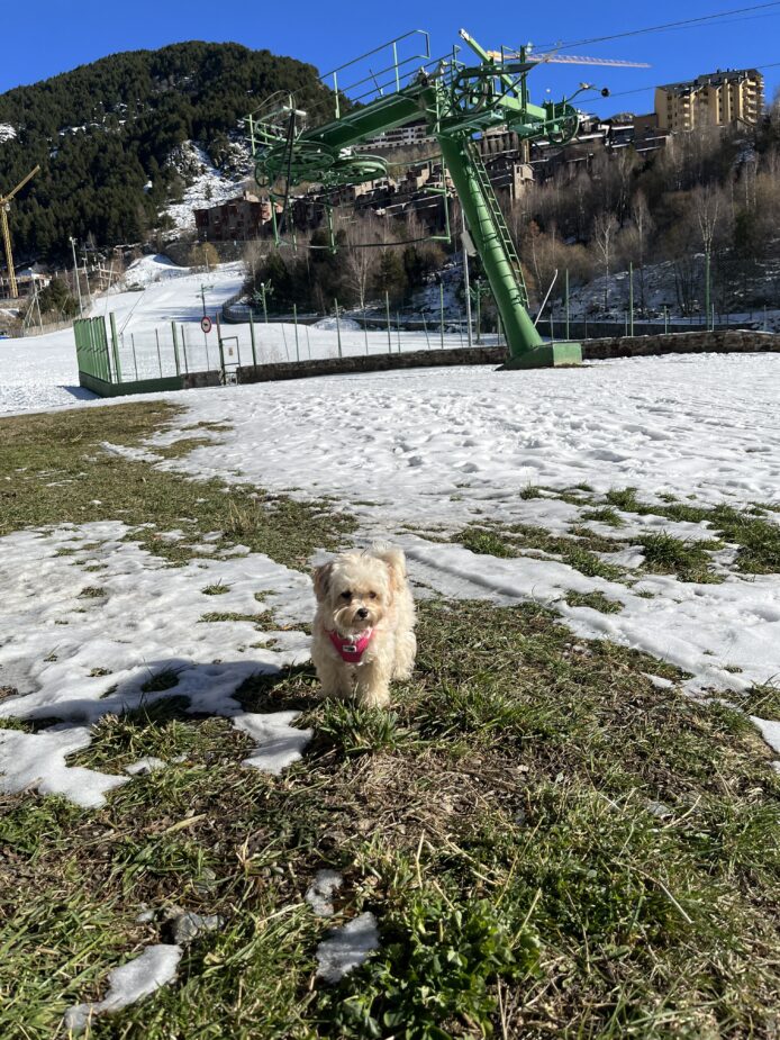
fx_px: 781
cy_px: 520
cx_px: 390
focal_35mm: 26
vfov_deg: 67.3
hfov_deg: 53.1
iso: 50
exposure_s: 1/5848
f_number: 1.6
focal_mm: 5.1
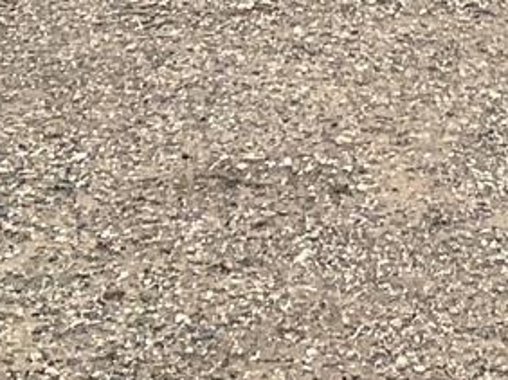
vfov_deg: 7.0
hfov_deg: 9.6
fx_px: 2727
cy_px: -857
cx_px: 1158
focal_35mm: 186
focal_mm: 4.25
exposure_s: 1/1585
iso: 25
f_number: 1.8
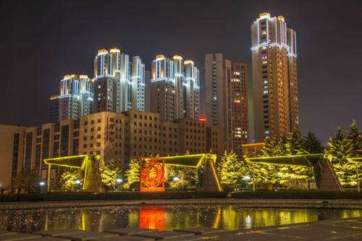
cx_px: 181
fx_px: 423
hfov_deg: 46.4
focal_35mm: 42
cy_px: 120
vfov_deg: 31.9
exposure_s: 1/1.25
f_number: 8
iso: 640
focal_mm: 42
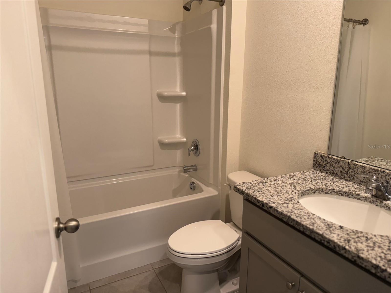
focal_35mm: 24
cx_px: 196
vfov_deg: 56.8
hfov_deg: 71.6
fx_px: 271
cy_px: 146
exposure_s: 1/120
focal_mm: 6.76
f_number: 1.78
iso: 250
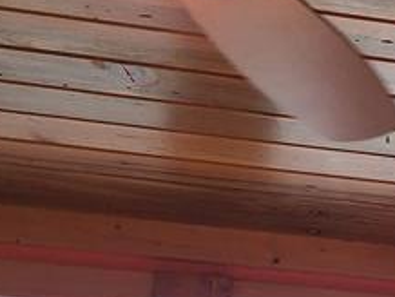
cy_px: 498
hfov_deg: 16.1
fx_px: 1234
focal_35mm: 108
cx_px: 654
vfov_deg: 12.7
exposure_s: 1/120
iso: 50
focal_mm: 6.4
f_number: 1.8
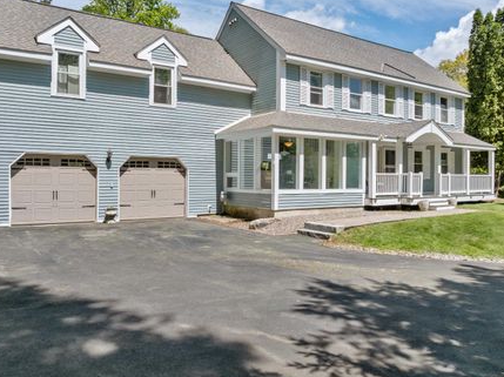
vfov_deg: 49.6
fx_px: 407
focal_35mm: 28
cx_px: 241
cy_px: 174
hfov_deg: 63.5
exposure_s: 1/2000
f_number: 2.8
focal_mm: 12.29
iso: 110
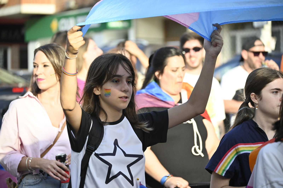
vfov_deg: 5.7
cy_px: 94
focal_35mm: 240
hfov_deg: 8.6
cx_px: 142
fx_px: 1886
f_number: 5.6
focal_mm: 160
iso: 640
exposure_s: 1/640
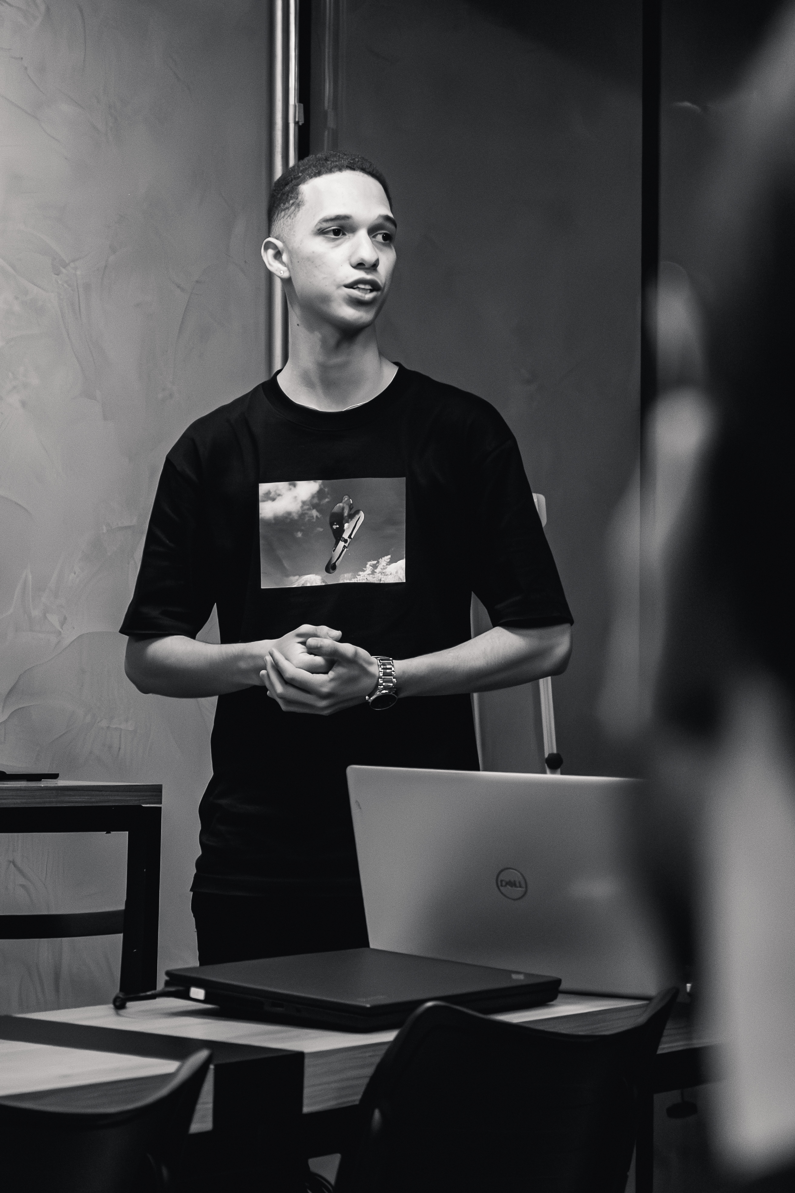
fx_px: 3478
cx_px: 398
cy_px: 596
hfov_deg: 13.0
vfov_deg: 19.5
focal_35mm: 105
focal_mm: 70
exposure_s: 1/800
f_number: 5.6
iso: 8000
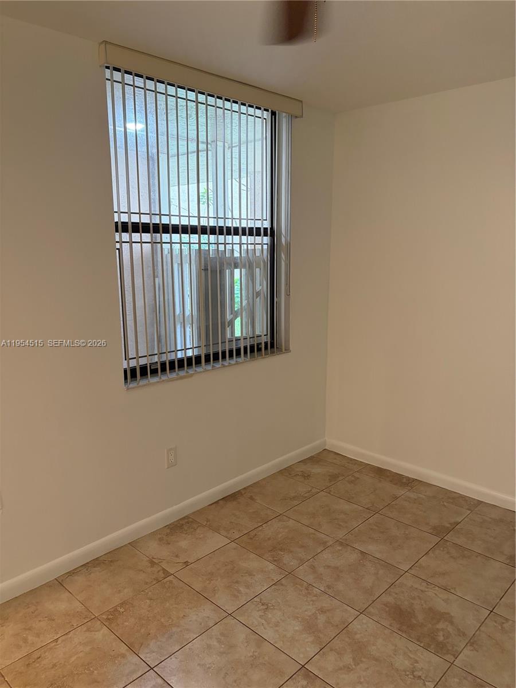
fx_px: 517
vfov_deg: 67.3
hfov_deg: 53.1
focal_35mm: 26
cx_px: 258
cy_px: 344
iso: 250
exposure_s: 1/60
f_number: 1.6
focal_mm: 5.96
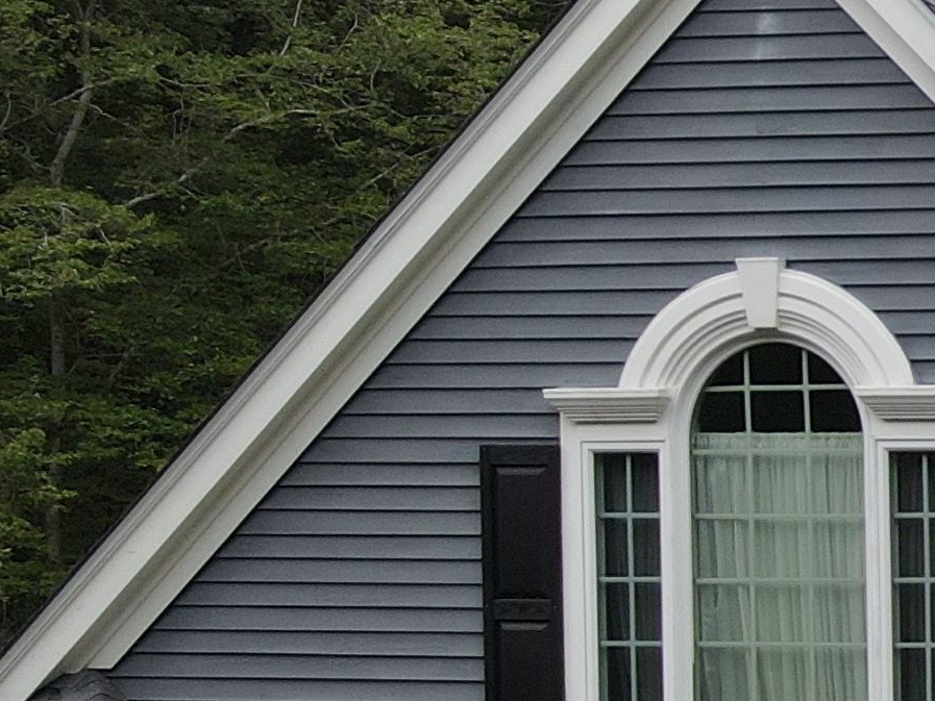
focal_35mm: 107
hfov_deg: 14.4
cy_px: 591
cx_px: 2013
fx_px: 2891
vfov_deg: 13.7
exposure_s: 1/350
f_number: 2.8
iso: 100
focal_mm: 4.5
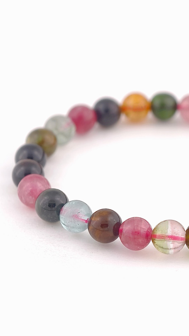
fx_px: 1427
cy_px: 169
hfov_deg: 7.6
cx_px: 180
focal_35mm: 160
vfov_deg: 13.4
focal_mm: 22.48
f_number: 2.67
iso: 125
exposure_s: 1/161
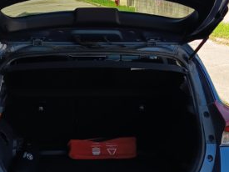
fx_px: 443
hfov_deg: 28.9
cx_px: 92
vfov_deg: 21.9
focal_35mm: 67
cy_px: 73
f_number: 1.7
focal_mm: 5.27
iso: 50
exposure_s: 1/138
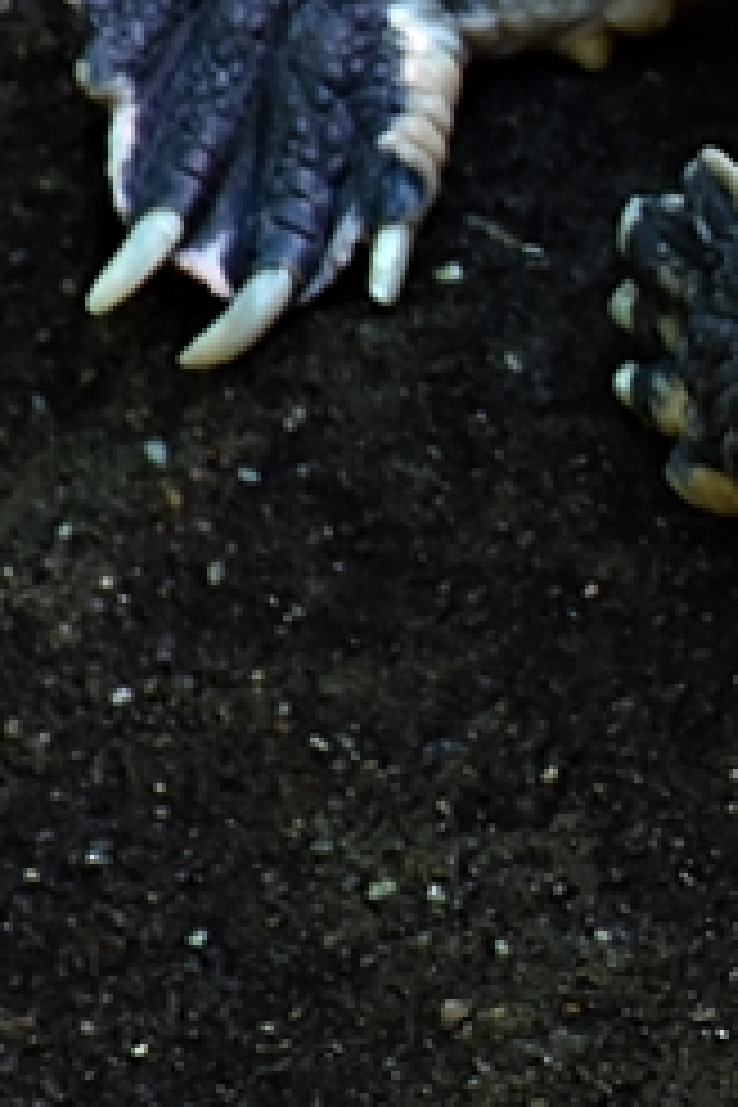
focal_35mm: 874
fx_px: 26873
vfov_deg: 2.4
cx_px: 1863
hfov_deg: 1.6
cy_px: 389
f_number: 5.6
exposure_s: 1/125
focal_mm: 140
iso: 900
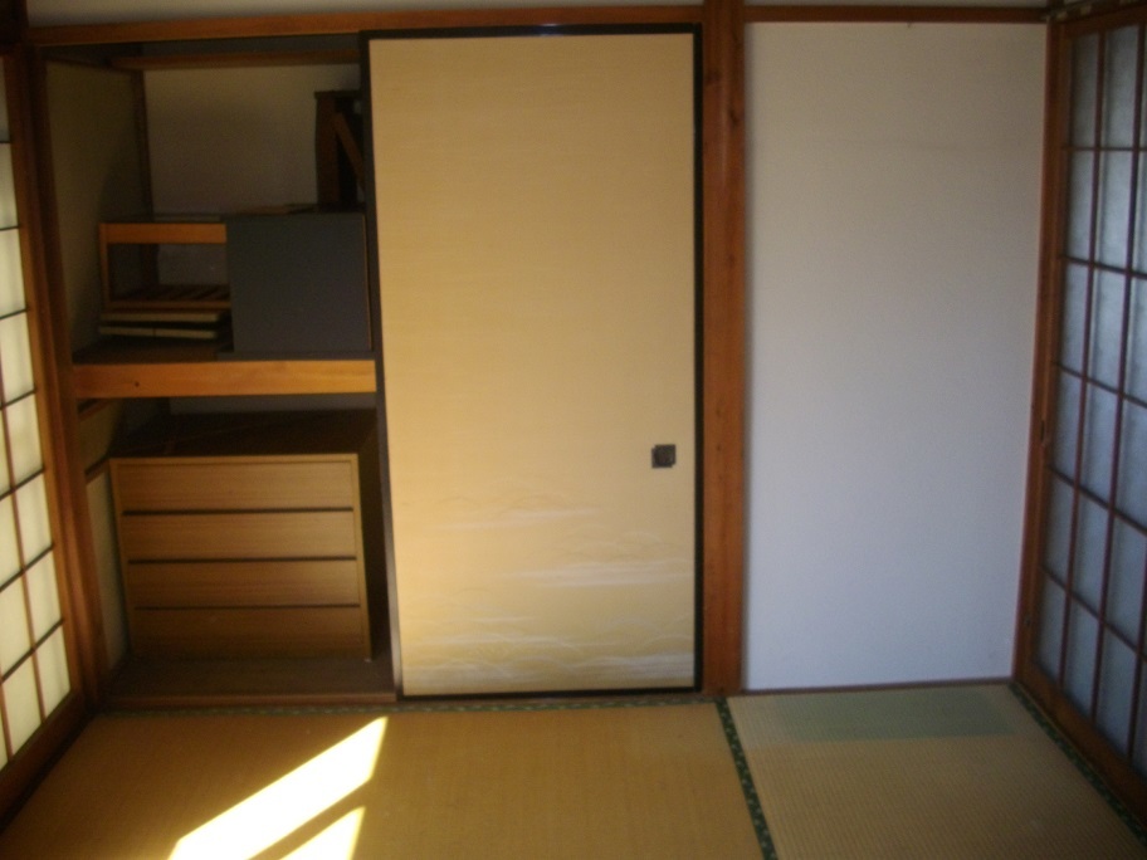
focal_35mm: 37
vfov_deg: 38.7
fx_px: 1226
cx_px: 574
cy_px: 430
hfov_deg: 50.1
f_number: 2.8
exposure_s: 1/125
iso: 167
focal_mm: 6.2
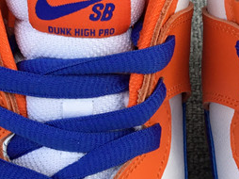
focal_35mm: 110
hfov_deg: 17.8
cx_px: 168
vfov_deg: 13.4
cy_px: 84
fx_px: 759
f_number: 2.4
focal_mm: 3.3
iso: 25
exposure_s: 1/286
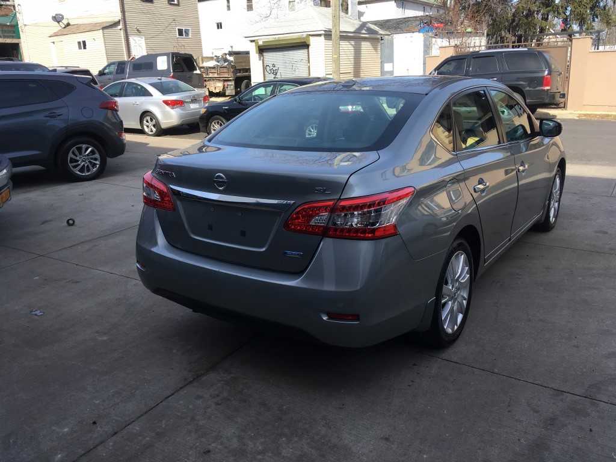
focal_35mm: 29
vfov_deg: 48.2
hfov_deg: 61.7
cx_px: 308
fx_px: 516
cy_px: 231
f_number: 2.2
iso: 25
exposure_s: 1/587
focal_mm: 4.15
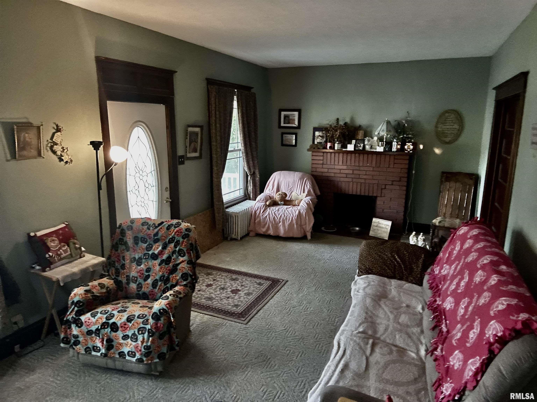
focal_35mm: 23
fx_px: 357
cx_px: 268
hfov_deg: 73.9
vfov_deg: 58.9
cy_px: 201
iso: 500
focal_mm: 2.69
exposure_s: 1/24
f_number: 1.9
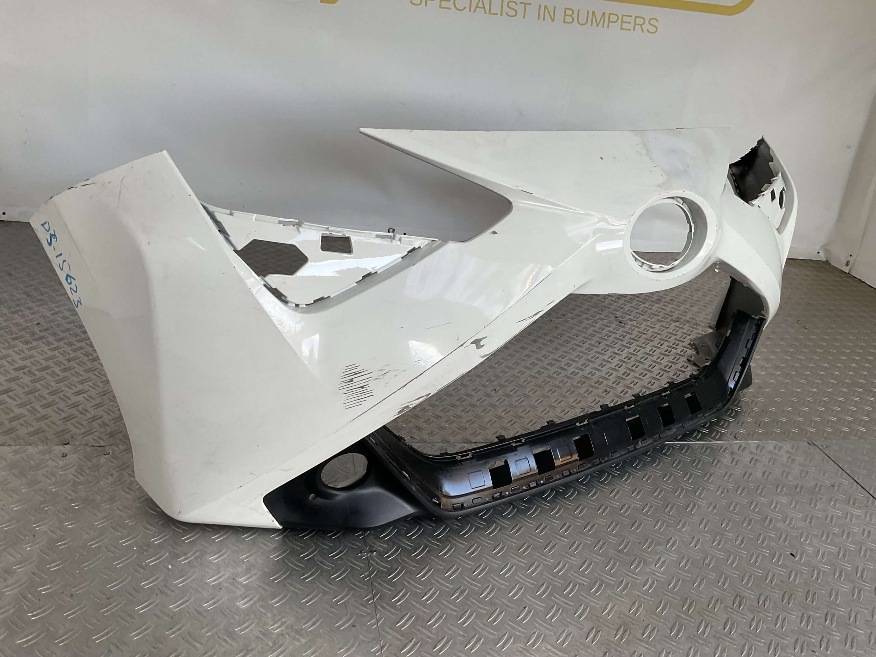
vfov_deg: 48.2
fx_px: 734
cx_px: 438
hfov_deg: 61.7
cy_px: 328
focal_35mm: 29
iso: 32
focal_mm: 3
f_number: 1.8
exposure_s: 1/100
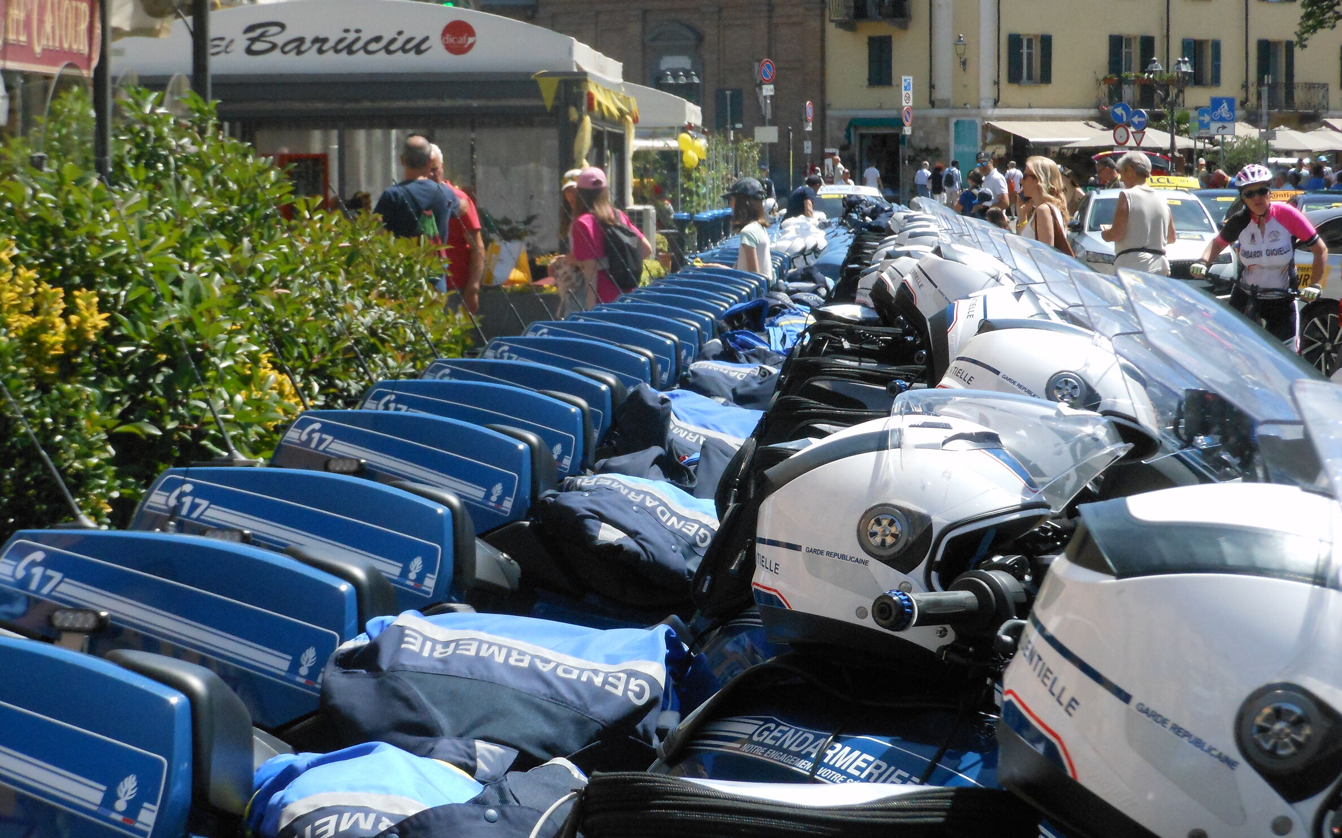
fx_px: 3986
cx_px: 668
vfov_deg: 12.0
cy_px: 447
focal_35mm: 109
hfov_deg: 19.1
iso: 400
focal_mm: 18.3
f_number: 5.4
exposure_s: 1/1250
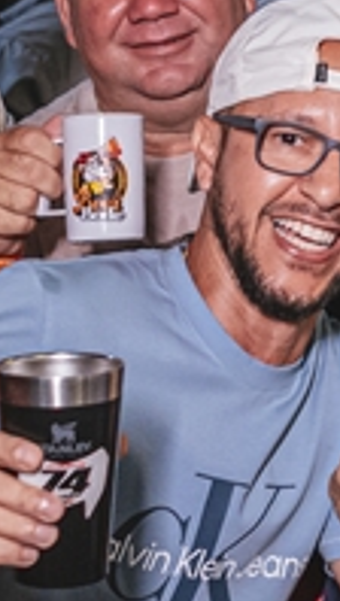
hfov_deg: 8.5
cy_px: 102
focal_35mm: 141
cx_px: 507
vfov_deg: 15.1
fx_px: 2250
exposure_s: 1/320
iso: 2500
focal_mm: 24
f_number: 2.5
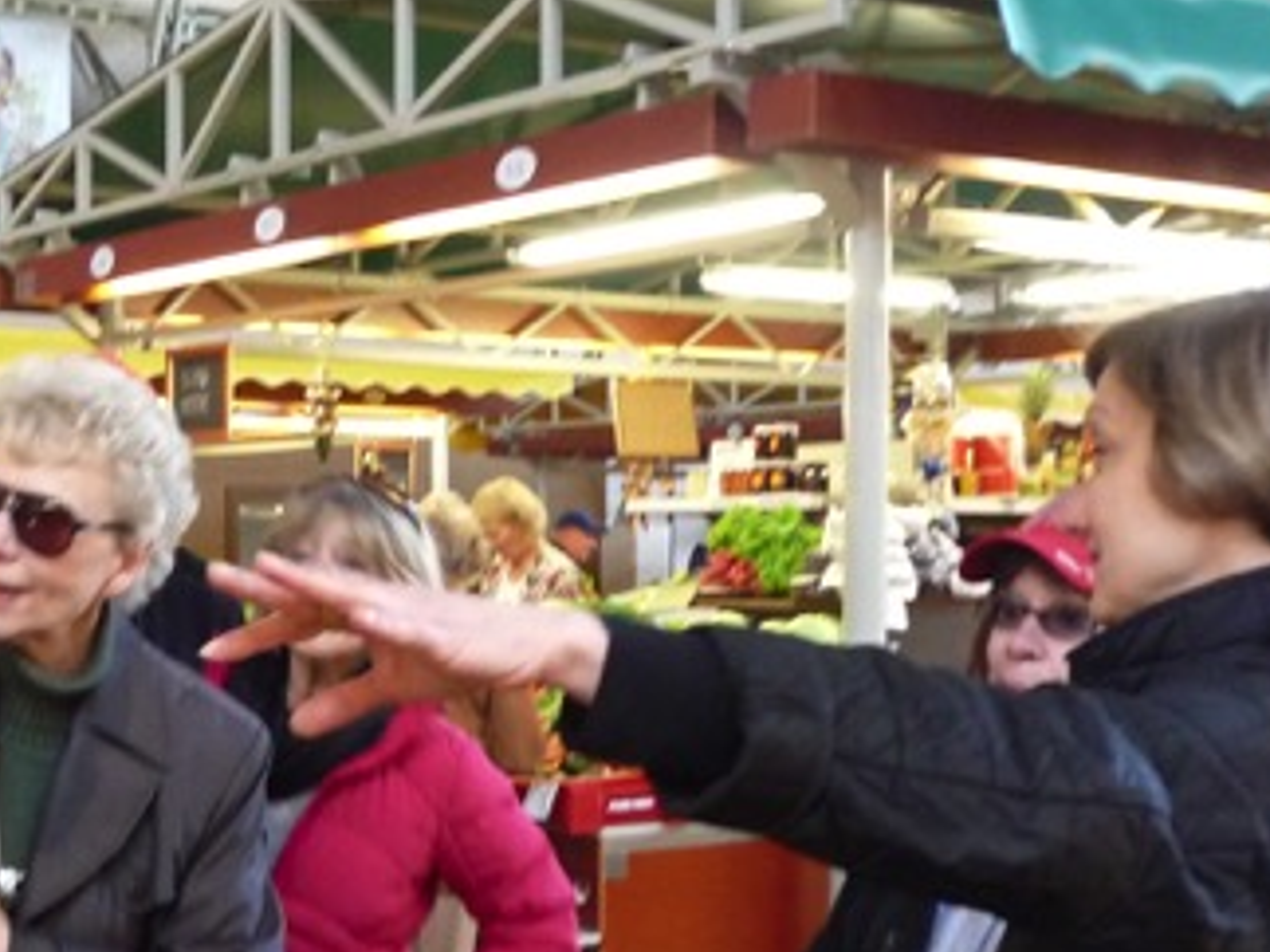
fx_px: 2274
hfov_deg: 30.2
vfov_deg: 23.5
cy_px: 645
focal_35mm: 62
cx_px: 197
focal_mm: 4.4
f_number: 2.8
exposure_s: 1/30
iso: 320
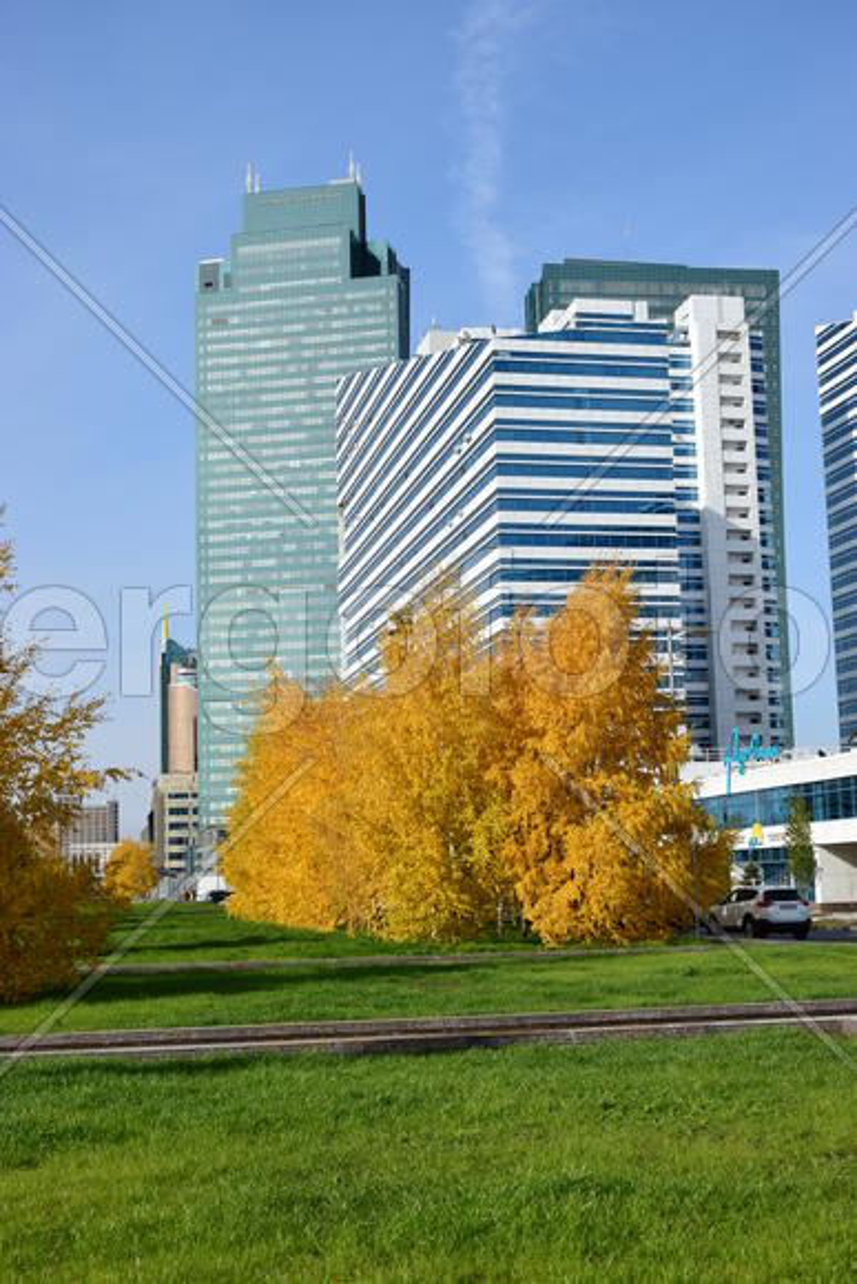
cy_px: 642
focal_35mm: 45
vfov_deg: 43.6
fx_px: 1606
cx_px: 428
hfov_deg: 29.9
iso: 100
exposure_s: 1/250
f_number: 8
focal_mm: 30
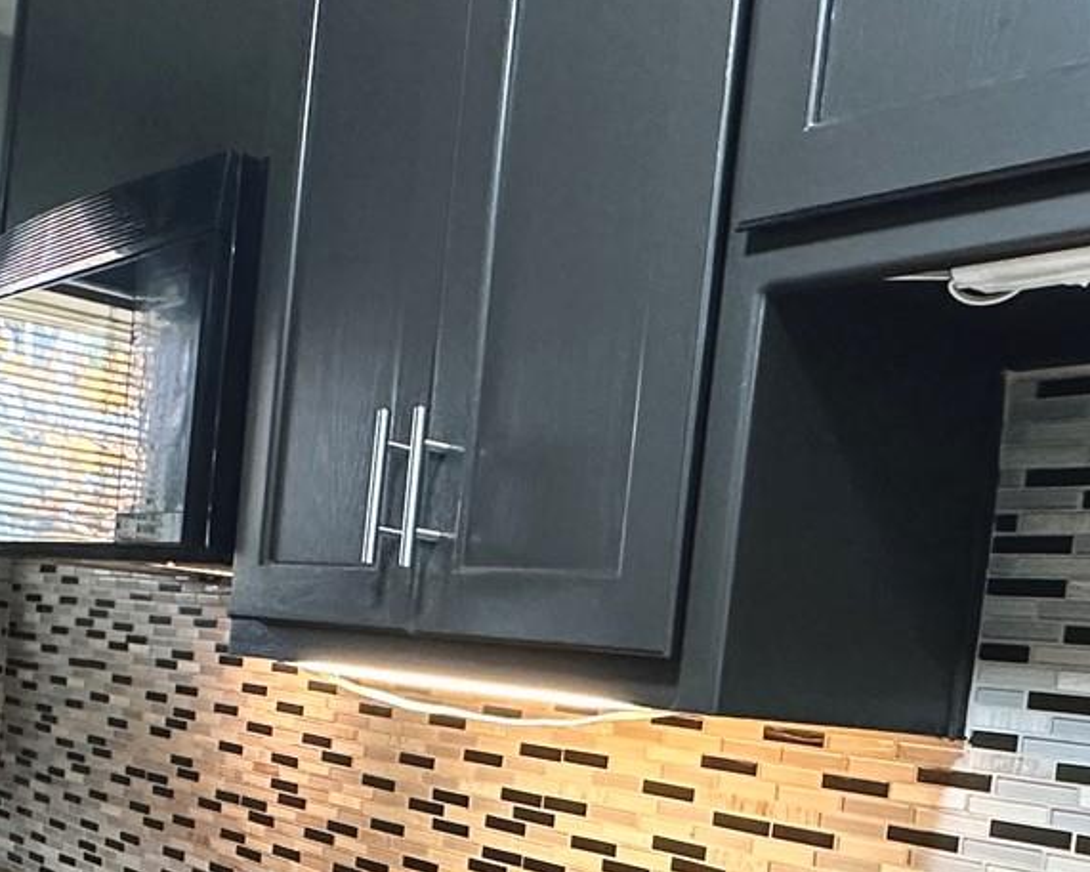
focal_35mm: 49
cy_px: 752
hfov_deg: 37.9
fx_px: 1581
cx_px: 451
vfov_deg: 29.8
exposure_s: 1/60
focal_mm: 2.22
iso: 400
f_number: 2.2
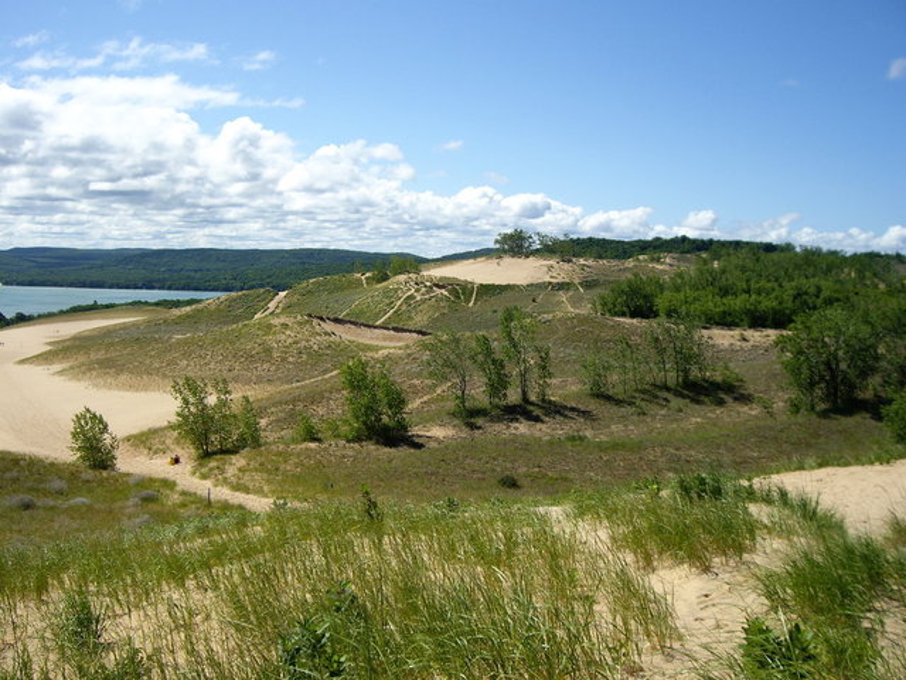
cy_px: 340
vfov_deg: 37.7
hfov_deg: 49.0
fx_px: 995
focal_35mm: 38
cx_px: 453
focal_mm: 6.2
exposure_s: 1/500
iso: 50
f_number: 4.3
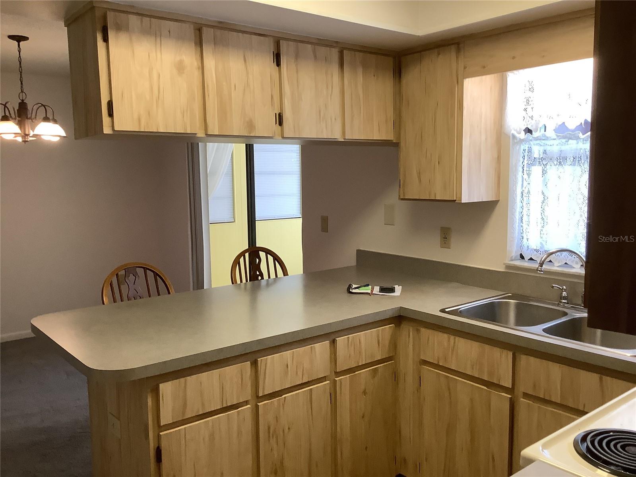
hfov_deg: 58.4
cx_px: 318
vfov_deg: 45.4
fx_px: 570
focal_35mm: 31
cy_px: 238
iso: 125
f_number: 2.4
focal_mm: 3.3
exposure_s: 1/60
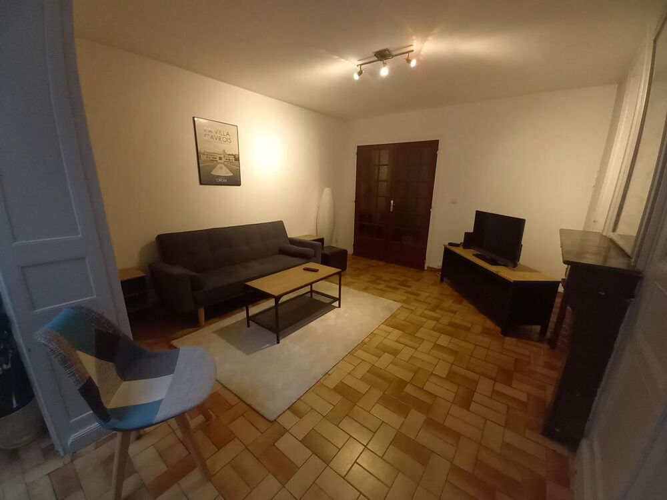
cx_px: 334
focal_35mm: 13
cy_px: 250
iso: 400
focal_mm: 1.42
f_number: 2.2
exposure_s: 1/24
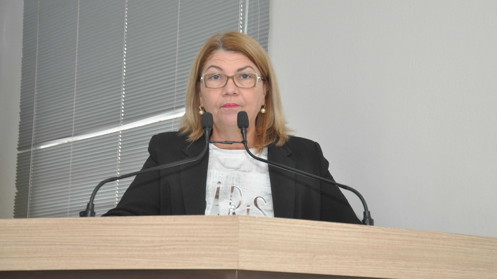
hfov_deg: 21.8
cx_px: 248
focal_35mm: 98
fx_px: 1291
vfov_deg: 12.4
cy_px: 128
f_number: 5.3
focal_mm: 62
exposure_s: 1/125
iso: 800
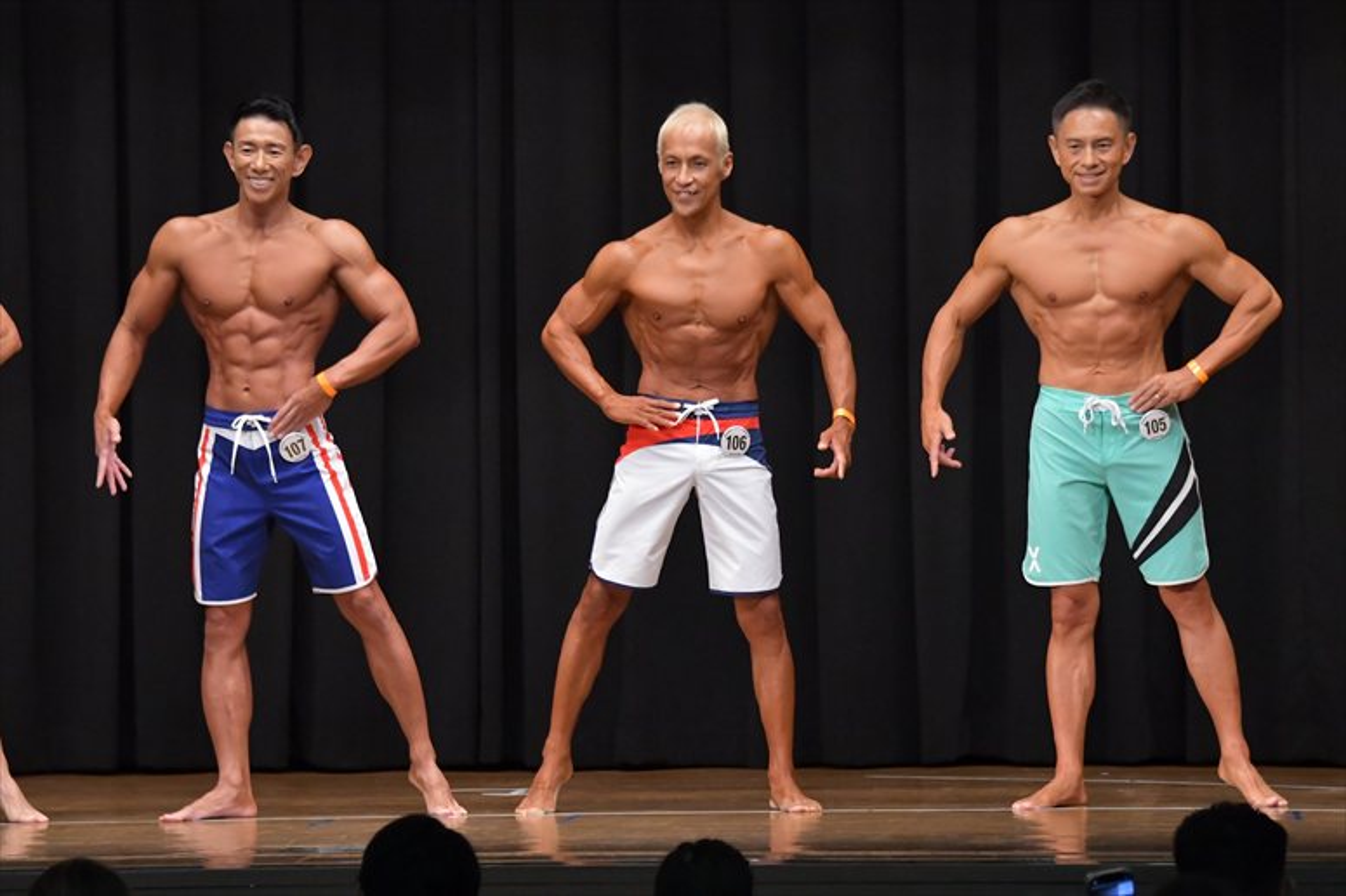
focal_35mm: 202
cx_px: 673
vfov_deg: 6.8
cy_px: 448
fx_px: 7549
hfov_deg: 10.2
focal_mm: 135
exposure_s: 1/400
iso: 6400
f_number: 5.6
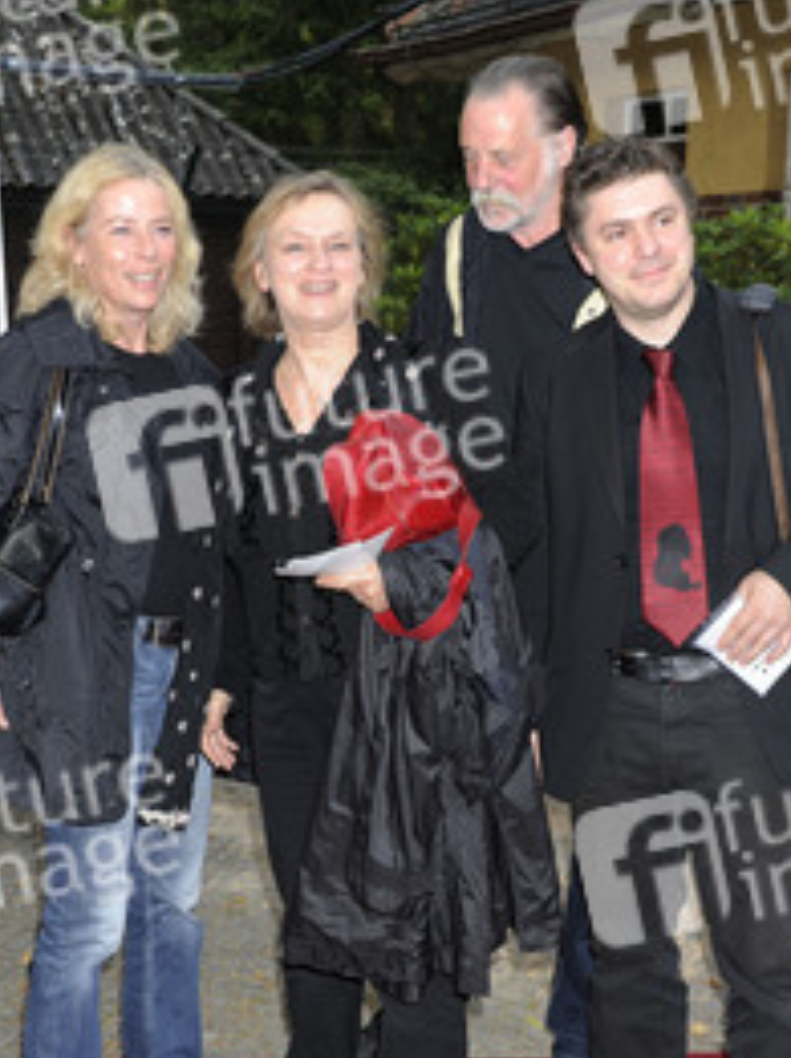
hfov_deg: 24.8
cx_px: 414
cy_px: 649
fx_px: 1802
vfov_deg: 32.6
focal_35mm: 59
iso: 400
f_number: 6.3
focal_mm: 40
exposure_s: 1/200
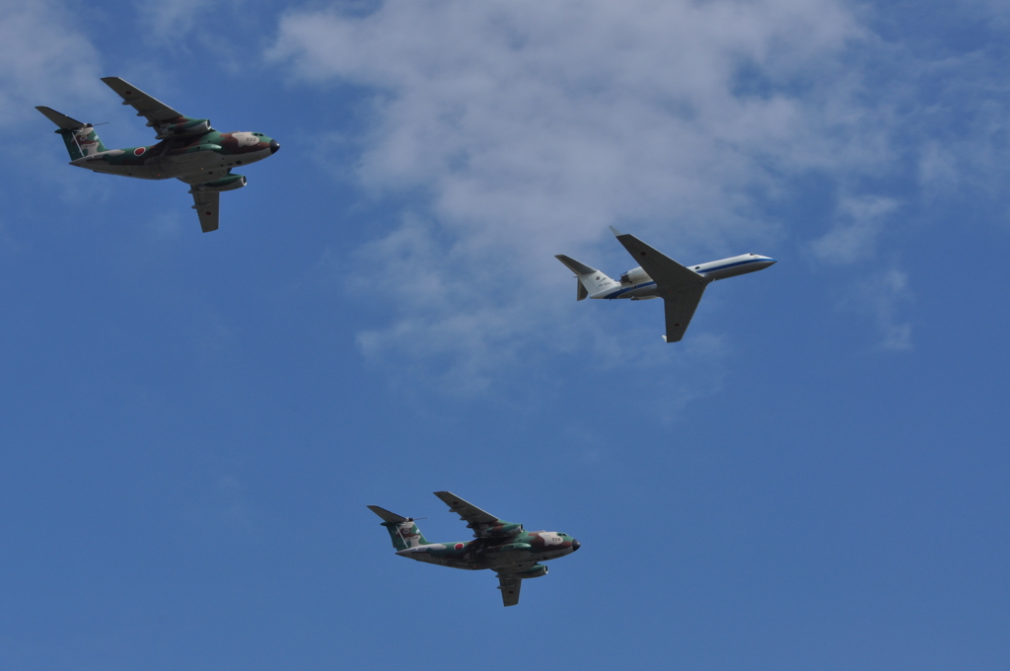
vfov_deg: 11.7
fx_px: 3278
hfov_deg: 17.5
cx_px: 505
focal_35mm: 117
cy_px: 336
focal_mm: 78
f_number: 13
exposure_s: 1/250
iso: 200
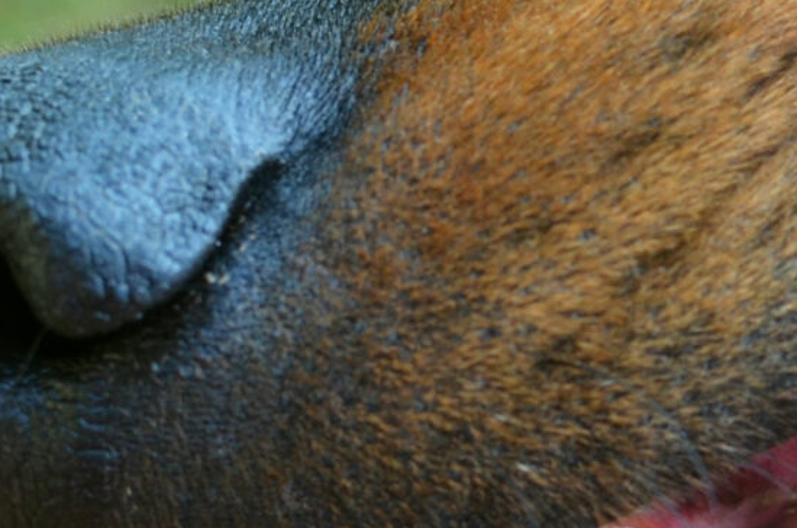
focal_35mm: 244
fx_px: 5397
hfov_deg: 8.4
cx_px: 677
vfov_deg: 5.6
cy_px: 508
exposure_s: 1/250
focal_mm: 35
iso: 320
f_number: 5
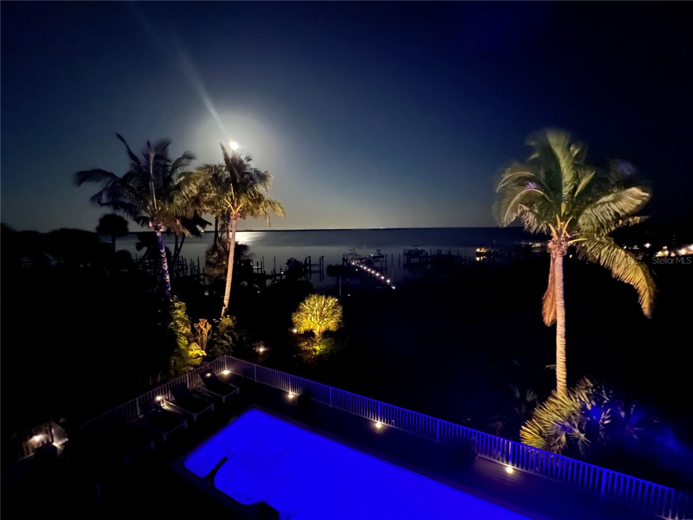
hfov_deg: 106.2
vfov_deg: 89.9
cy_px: 260
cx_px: 346
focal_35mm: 13
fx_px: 260
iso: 2500
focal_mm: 1.57
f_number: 1.8
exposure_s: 1/2
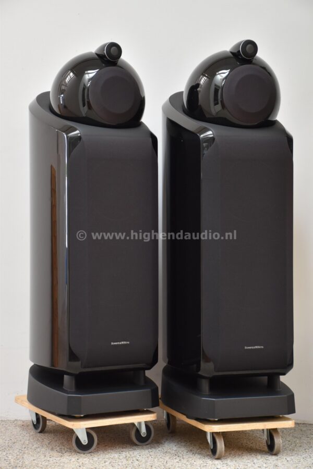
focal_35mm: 78
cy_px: 234
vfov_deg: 26.0
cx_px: 156
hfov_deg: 17.5
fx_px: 1017
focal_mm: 52
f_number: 4.8
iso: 900
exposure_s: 1/60
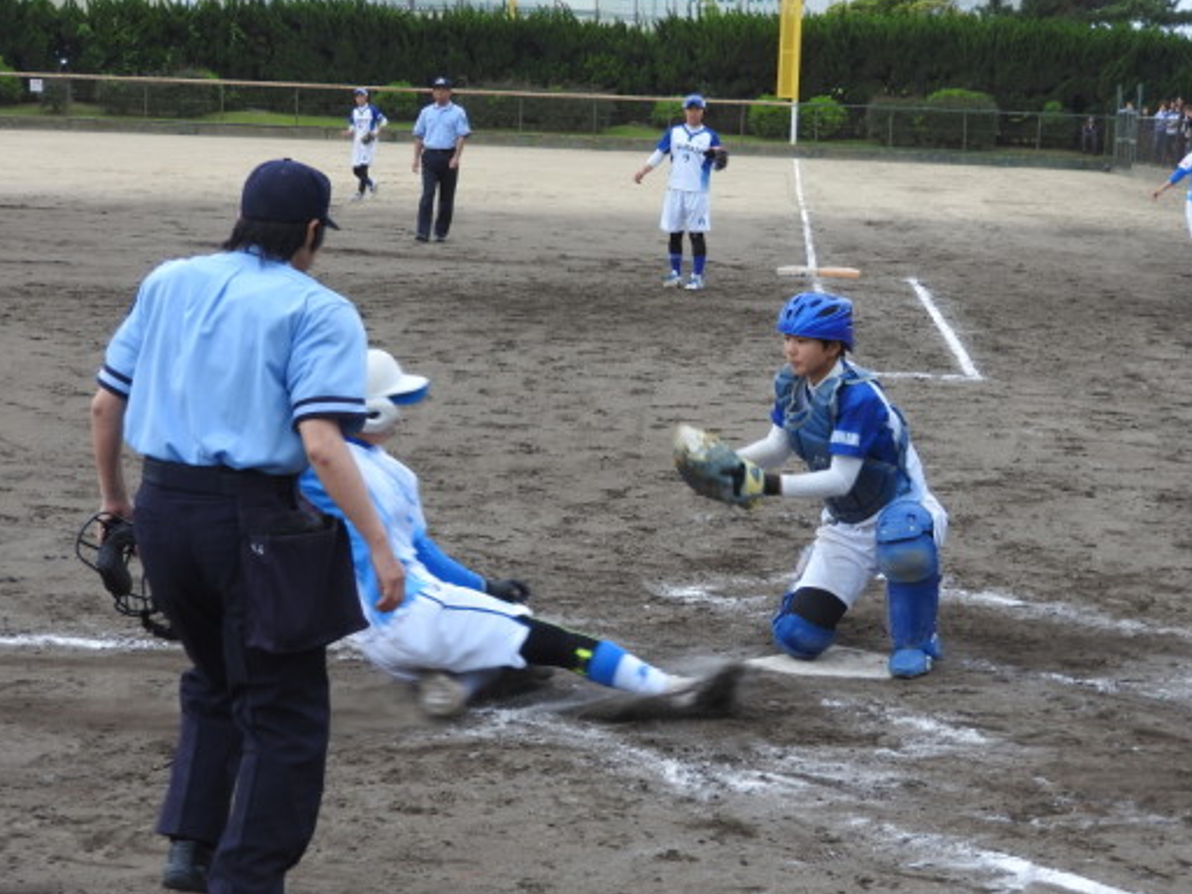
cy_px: 491
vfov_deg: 18.0
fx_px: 2824
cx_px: 664
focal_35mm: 82
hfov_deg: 23.8
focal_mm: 12.5
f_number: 4.5
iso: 100
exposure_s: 1/320
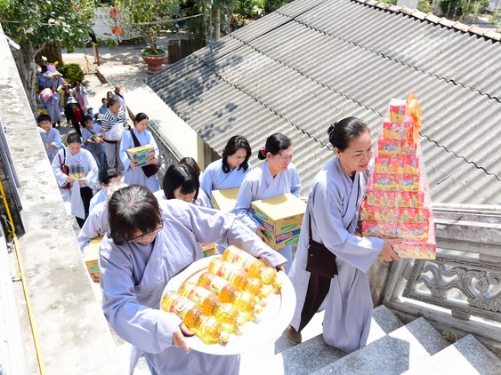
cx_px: 288
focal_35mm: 30
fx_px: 434
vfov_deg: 46.8
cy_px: 190
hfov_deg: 59.7
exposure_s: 1/320
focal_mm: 27
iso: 200
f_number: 5.6
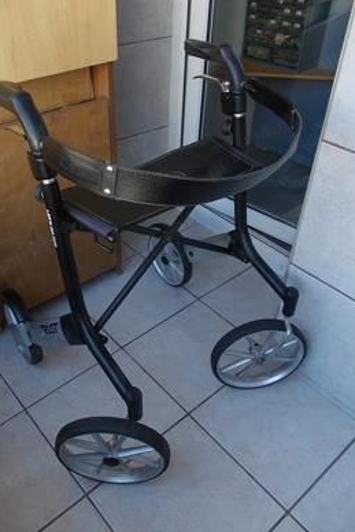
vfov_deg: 61.9
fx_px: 443
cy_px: 266
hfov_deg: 43.5
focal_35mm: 30
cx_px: 154
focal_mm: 4
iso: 80
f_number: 2.7
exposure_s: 1/30
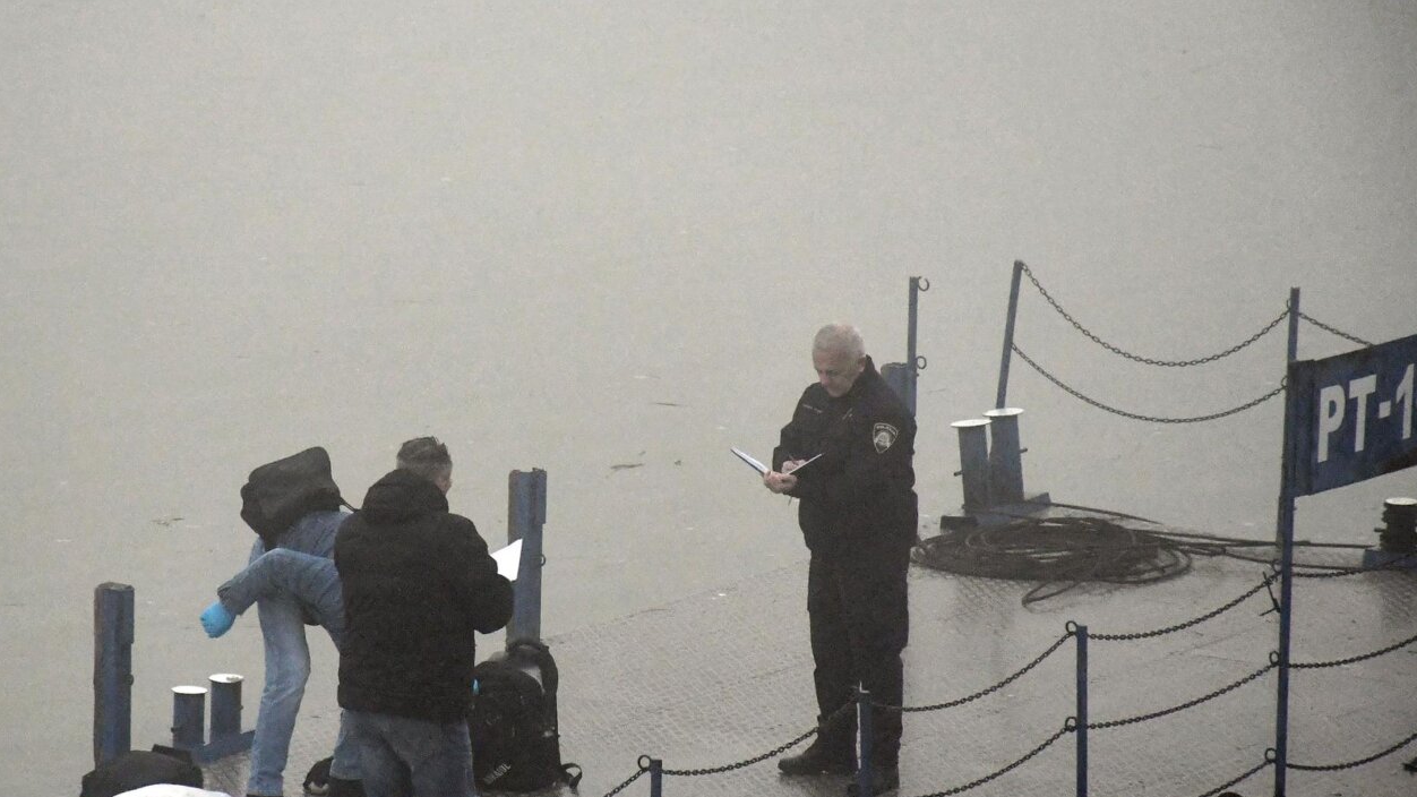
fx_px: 8303
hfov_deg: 9.8
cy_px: 400
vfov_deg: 5.5
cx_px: 708
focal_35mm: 221
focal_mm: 140
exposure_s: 1/3200
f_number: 7.1
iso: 3200
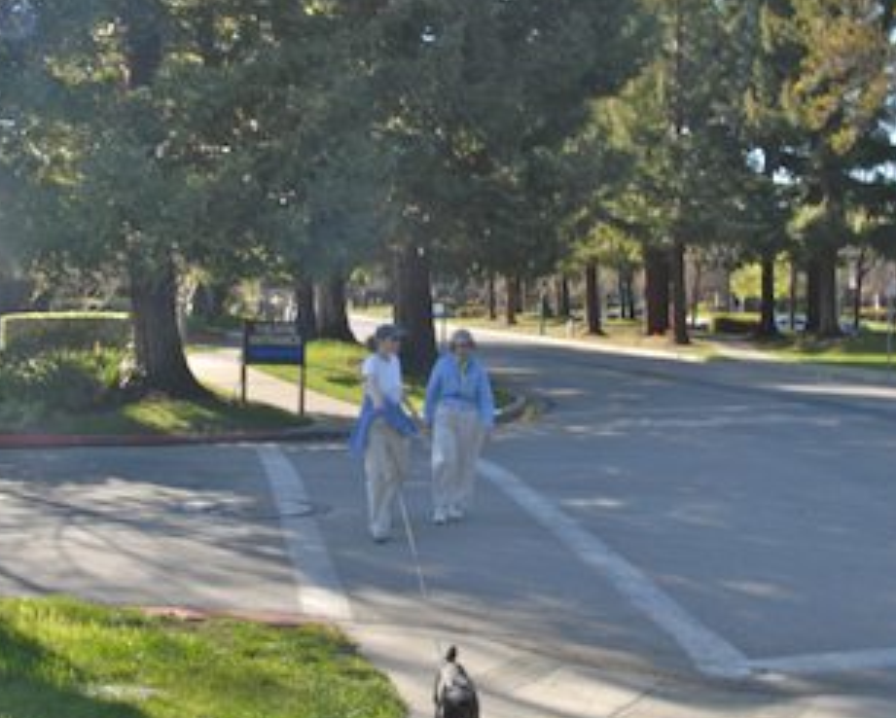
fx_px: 1459
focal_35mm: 55
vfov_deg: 27.6
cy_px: 362
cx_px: 449
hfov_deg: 34.1
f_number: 8
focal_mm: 24
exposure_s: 1/50
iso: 100
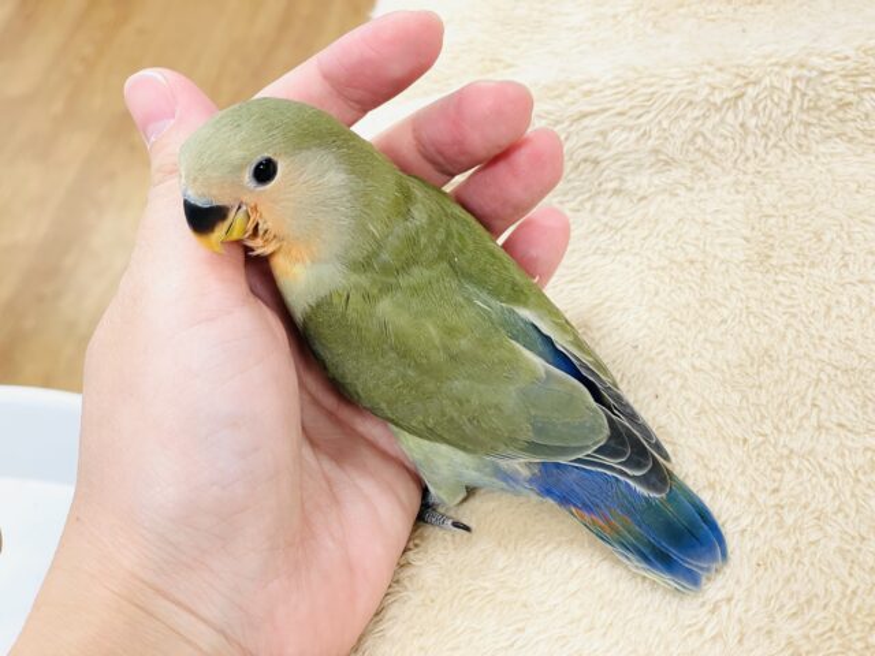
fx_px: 1314
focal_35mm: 52
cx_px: 438
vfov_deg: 28.0
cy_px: 328
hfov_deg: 36.8
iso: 100
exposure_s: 1/99
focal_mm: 6
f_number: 2
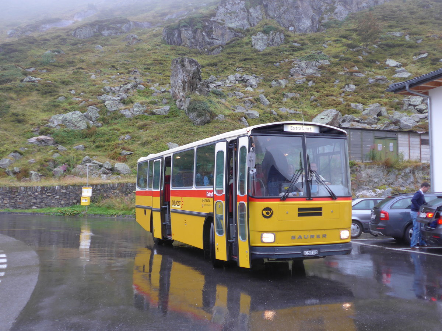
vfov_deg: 36.8
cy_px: 166
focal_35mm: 39
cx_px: 221
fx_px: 498
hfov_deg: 47.9
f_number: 2.5
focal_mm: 8
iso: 125
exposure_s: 1/60
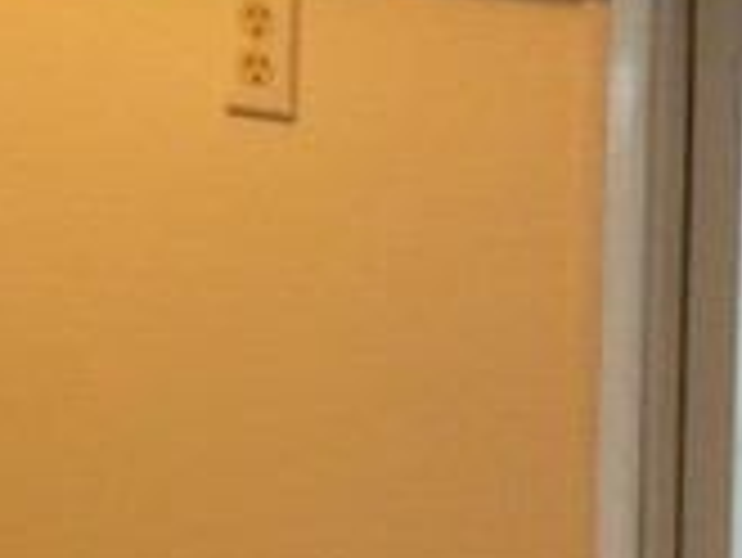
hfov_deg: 10.7
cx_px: -261
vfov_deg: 8.3
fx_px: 3861
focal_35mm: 180
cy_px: 225
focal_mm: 3
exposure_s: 1/60
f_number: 1.8
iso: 250
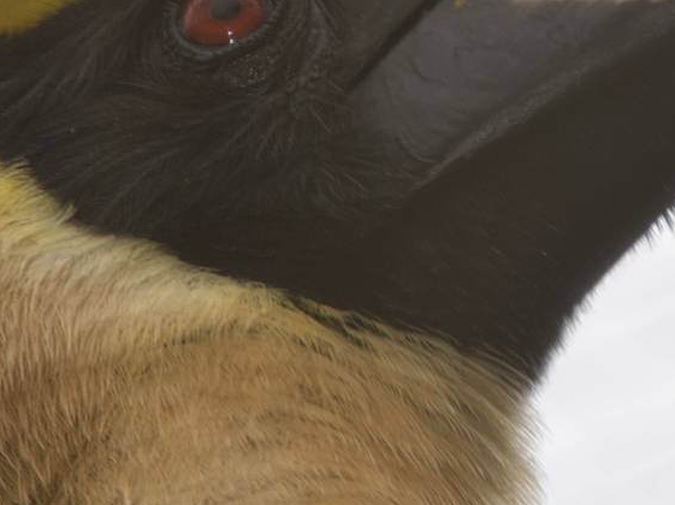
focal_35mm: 1729
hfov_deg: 1.1
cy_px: 25
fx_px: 33693
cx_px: 806
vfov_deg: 0.9
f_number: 8
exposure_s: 1/200
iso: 100
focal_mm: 420
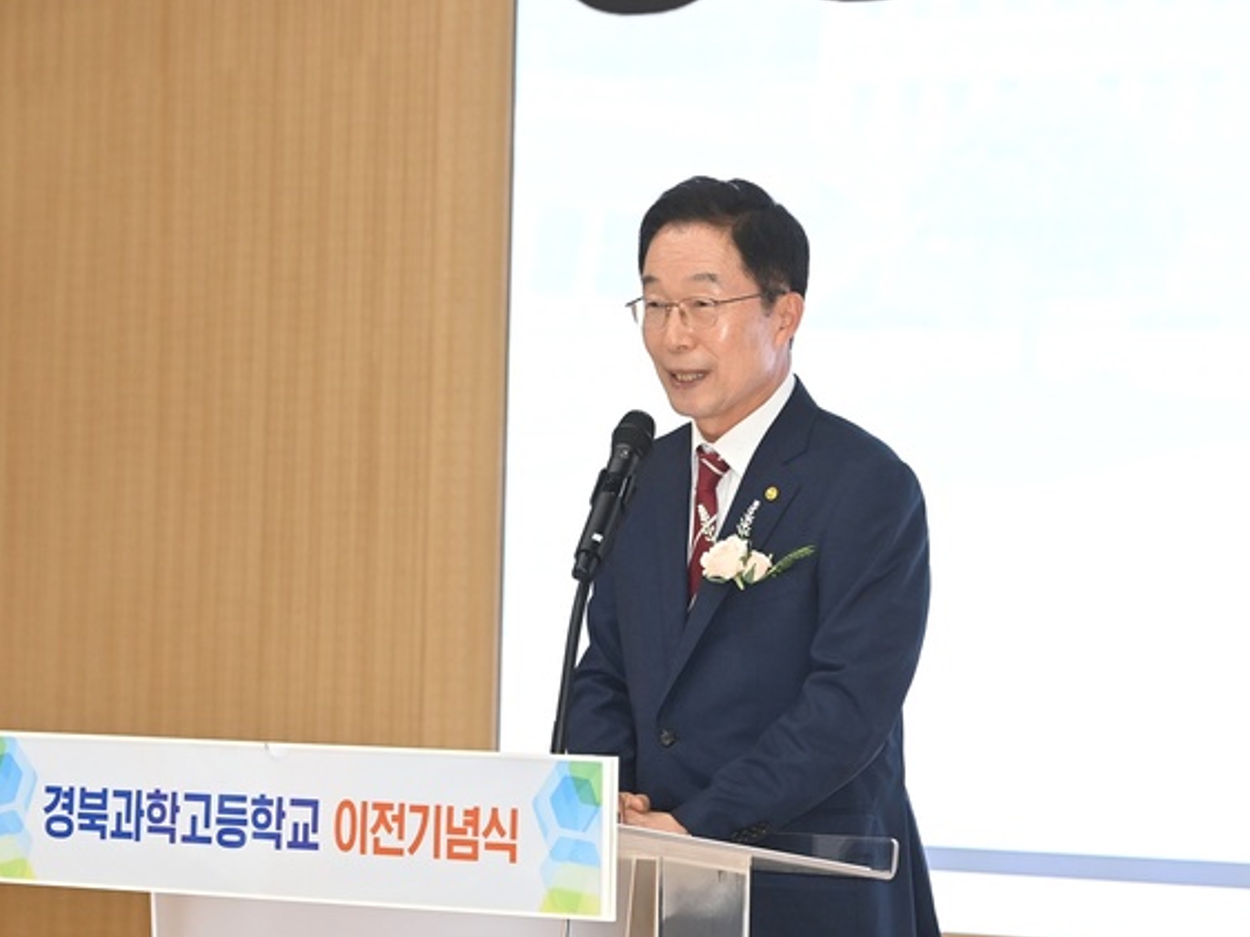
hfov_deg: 12.9
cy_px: 468
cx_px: 595
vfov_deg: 9.7
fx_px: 5523
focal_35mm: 153
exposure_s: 1/200
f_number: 5
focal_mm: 140
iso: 2500
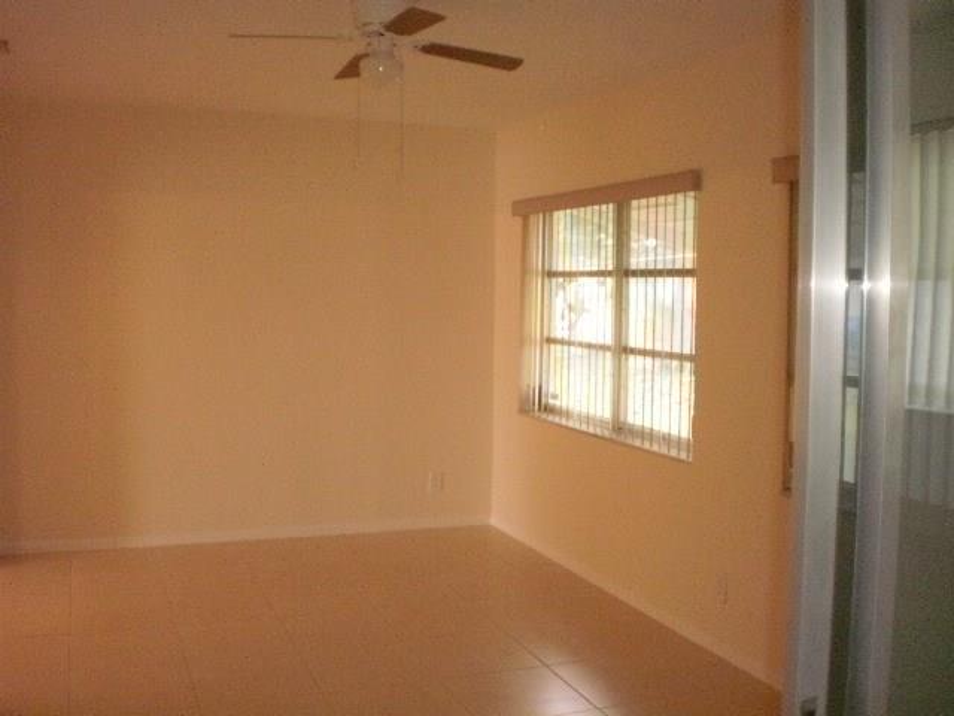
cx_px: 477
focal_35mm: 36
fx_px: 992
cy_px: 358
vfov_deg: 39.7
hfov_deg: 51.4
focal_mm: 6.3
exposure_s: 1/80
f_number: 3.1
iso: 400
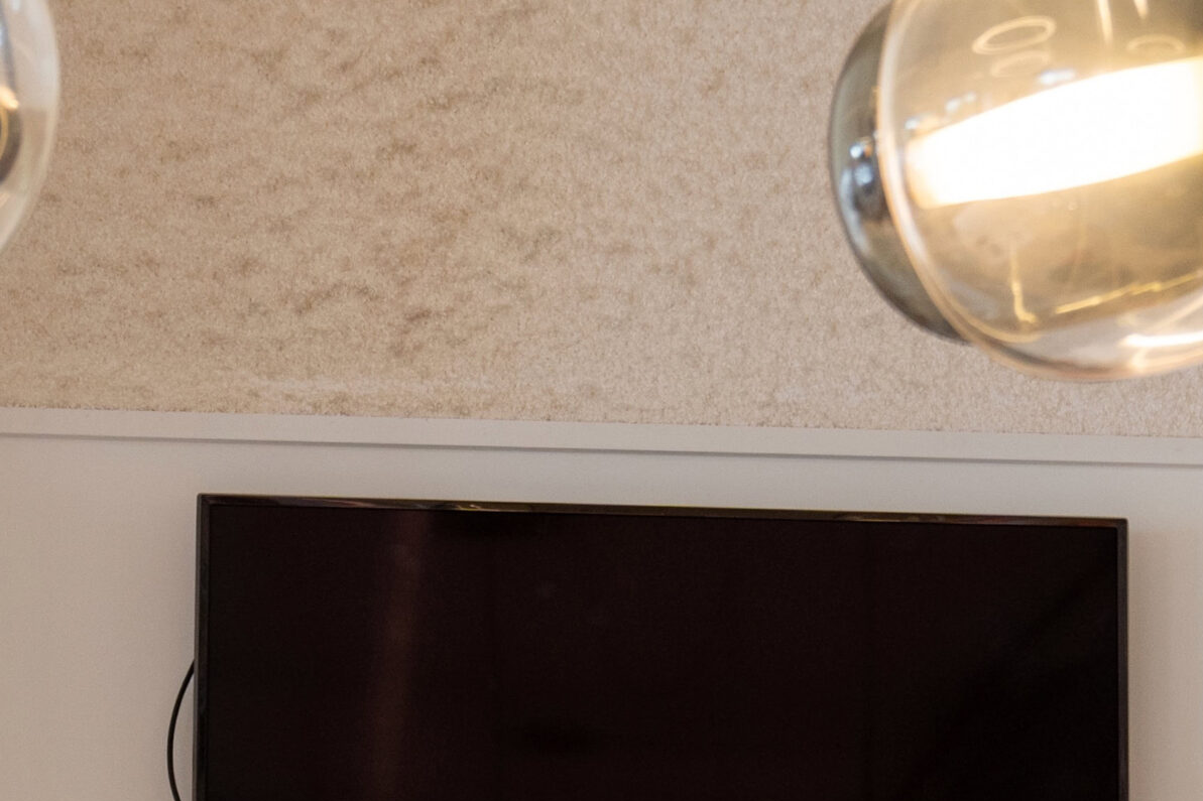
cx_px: 565
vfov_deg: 10.3
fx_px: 4243
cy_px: 1319
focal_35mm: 127
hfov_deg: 16.1
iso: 1000
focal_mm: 37
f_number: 3.5
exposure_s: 1/160
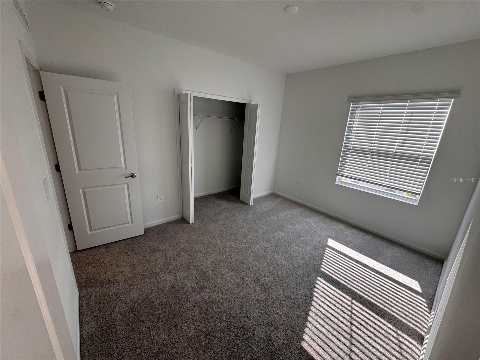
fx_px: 194
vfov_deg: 85.7
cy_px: 180
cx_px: 240
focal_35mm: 14
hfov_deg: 102.1
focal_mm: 2.22
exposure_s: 1/120
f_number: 2.2
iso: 80
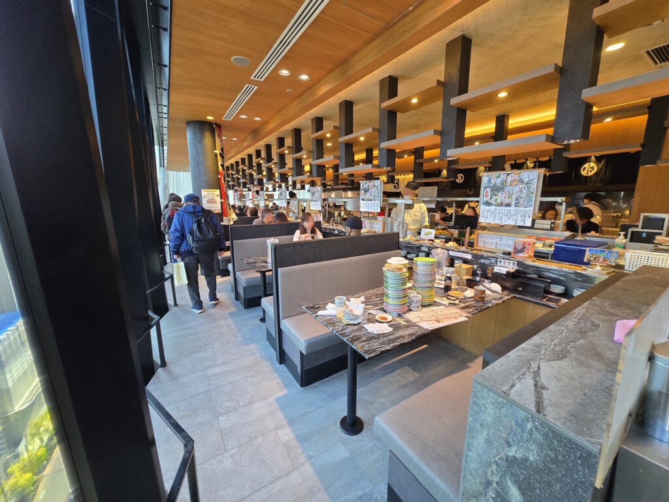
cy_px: 251
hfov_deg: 106.2
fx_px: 251
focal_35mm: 13
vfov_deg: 89.9
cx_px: 334
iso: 80
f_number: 2.2
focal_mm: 1.7
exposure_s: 1/50
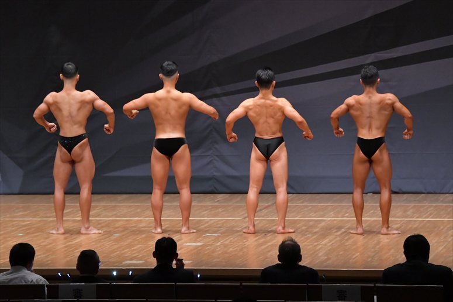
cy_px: 151
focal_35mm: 183
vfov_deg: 7.5
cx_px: 226
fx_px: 2302
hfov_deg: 11.2
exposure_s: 1/400
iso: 6400
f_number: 5.6
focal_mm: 122
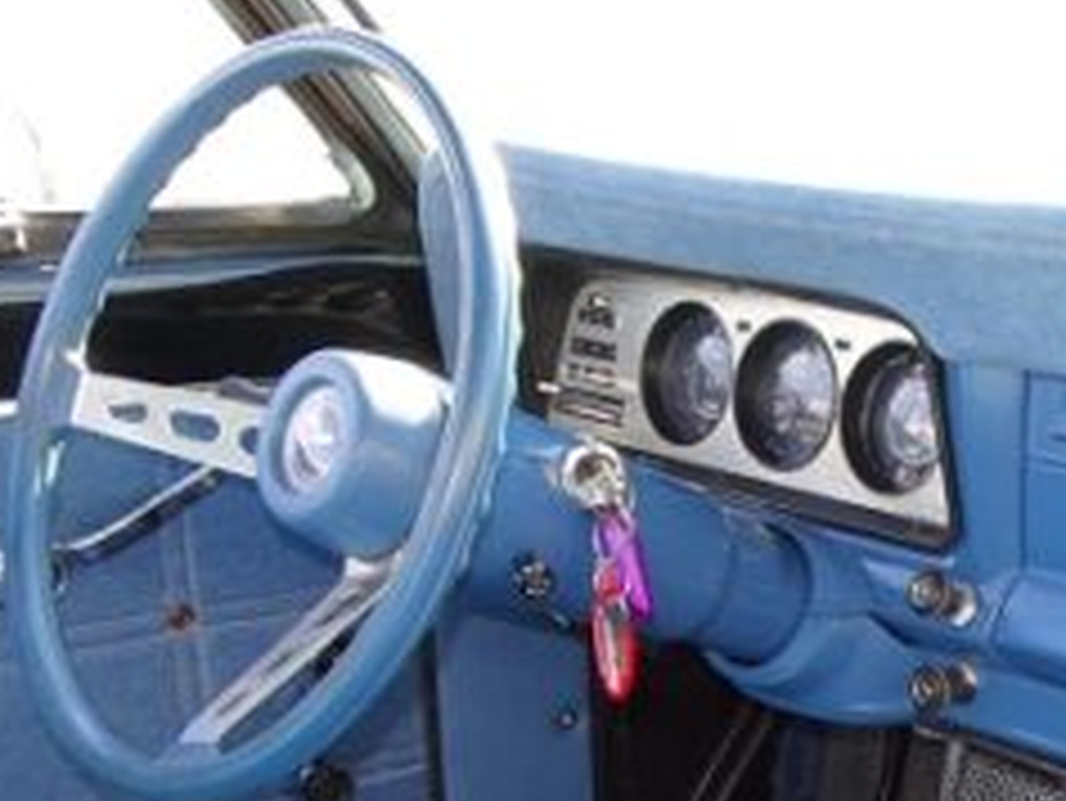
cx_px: 1293
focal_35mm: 63
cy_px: 914
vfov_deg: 21.9
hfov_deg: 27.0
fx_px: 1941
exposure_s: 1/50
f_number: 3.5
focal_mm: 4.1
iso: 80
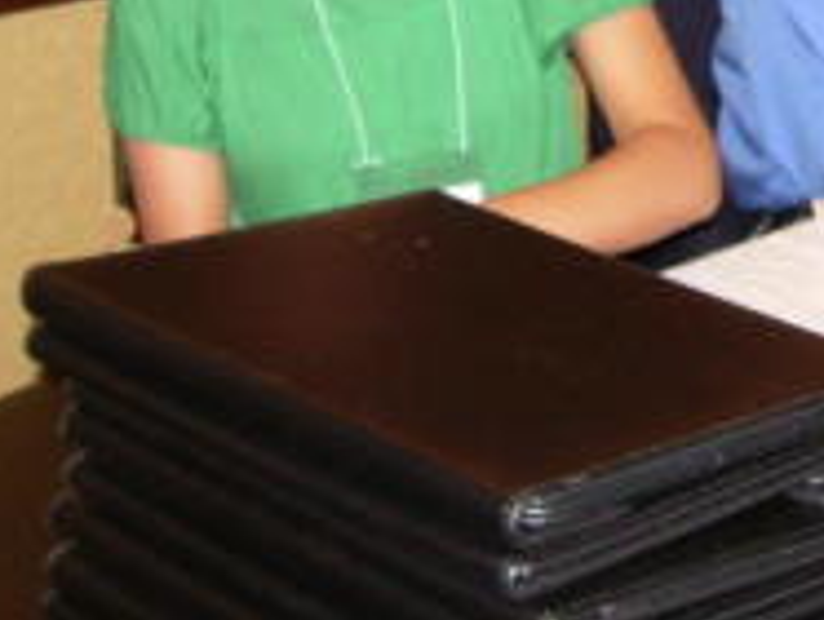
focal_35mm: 102
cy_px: -104
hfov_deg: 18.8
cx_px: 802
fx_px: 2431
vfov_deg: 14.1
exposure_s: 1/60
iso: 168
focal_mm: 6.3
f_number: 2.8
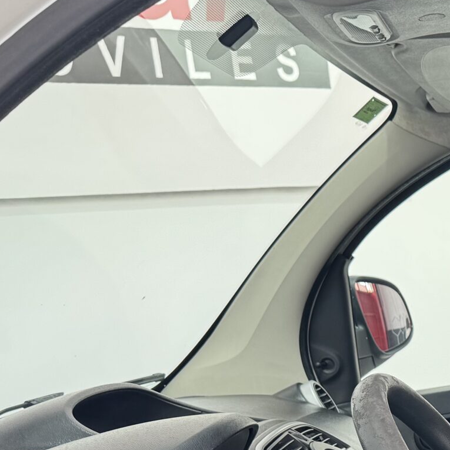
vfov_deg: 22.8
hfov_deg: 21.6
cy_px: 500
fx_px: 1044
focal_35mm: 71
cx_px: 612
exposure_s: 1/121
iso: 64
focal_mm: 6.76
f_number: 1.78
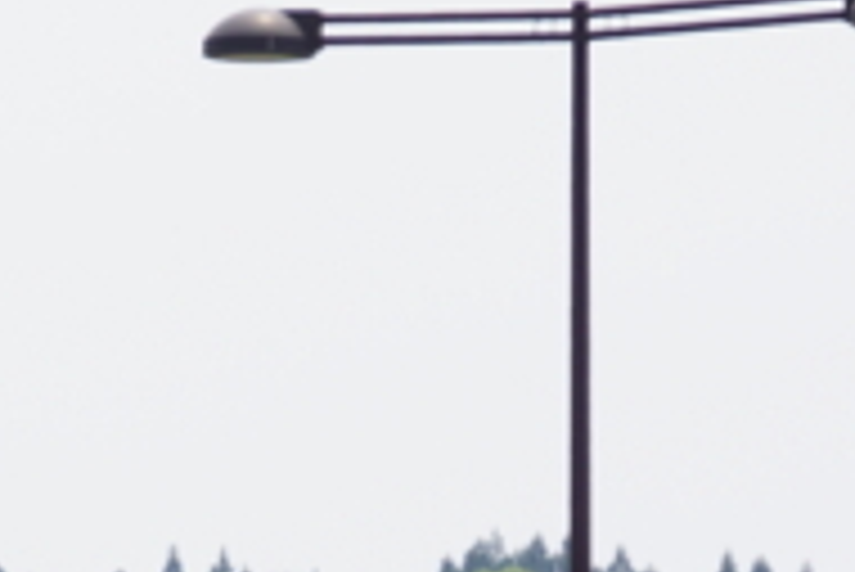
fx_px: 16804
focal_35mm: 707
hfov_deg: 2.9
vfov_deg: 1.9
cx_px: -212
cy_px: 1065
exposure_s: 1/250
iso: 100
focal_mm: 112
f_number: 8
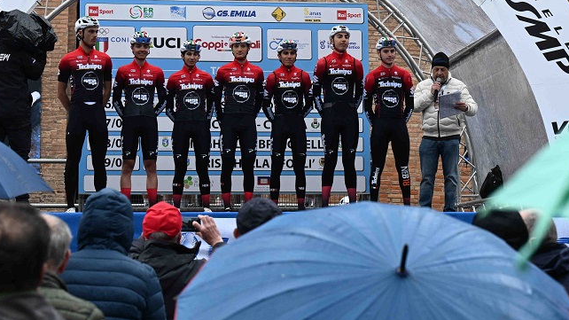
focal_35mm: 137
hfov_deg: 15.7
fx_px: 2067
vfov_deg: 8.8
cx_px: 316
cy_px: -17
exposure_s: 1/500
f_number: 5.6
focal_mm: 70
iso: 400
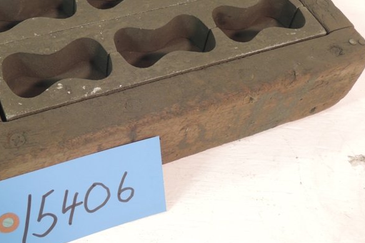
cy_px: 87
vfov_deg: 23.7
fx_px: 578
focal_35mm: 57
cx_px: 129
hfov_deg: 34.8
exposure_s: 1/20
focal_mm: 8.6
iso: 400
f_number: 3.5
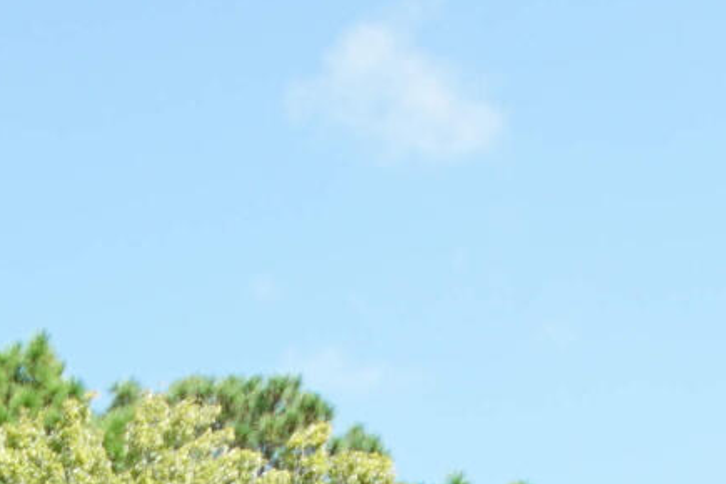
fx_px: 2500
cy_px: 1436
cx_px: 2
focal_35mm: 124
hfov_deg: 16.2
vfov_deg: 9.0
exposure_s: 1/125
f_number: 6.3
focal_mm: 12
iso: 100
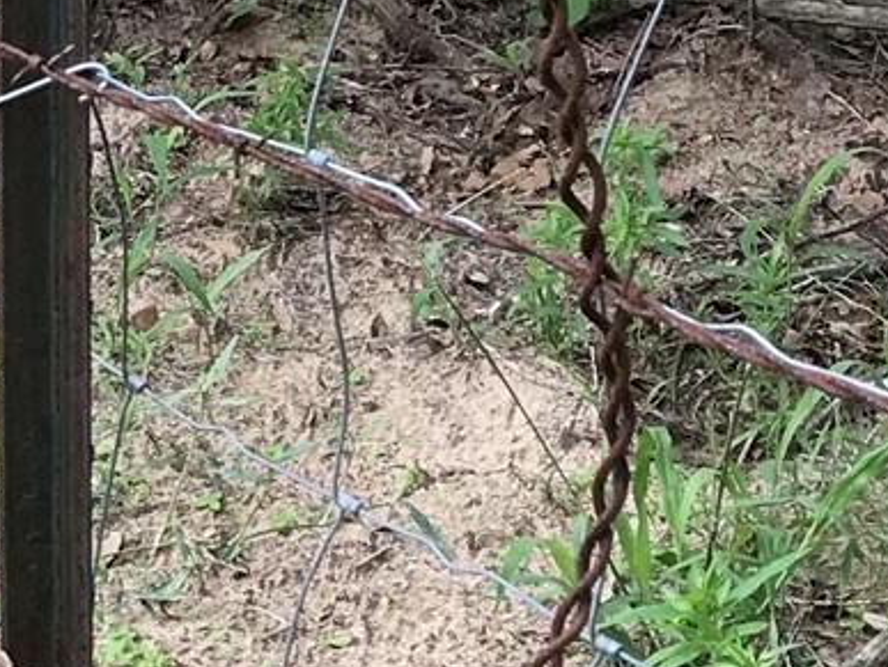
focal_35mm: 148
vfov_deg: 10.0
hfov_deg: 12.9
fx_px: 3800
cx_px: -289
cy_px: 367
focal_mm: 3.99
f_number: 1.8
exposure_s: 1/512
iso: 20
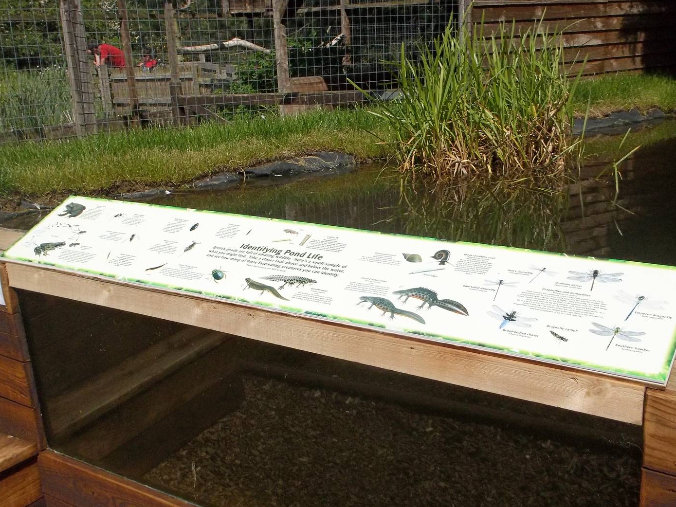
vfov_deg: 37.7
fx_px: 742
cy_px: 274
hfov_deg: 49.0
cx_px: 340
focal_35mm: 38
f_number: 8
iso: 200
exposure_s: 1/1000
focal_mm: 5.9
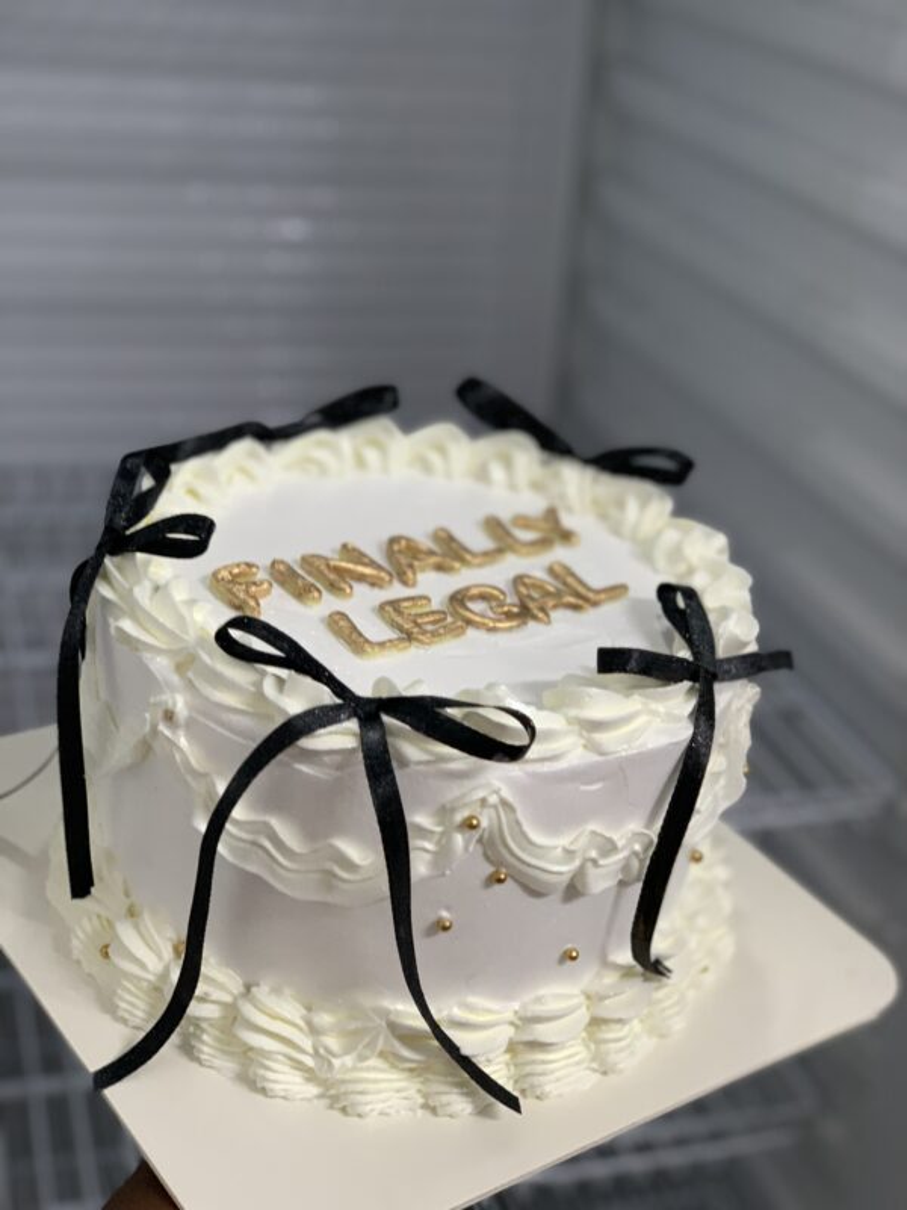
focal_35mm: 52
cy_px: 605
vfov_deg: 36.8
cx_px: 454
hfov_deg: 28.0
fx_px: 1817
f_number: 2.4
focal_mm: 6
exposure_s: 1/66
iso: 125
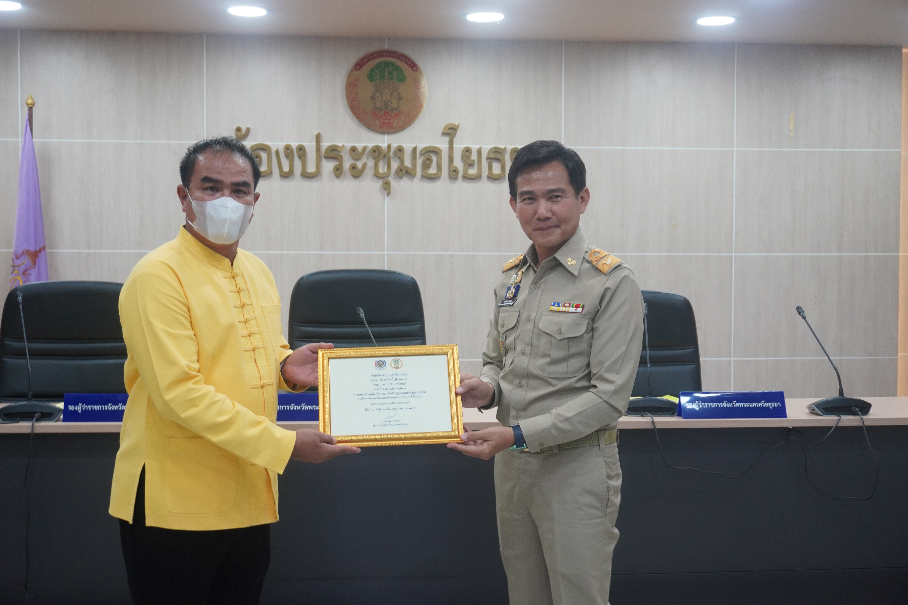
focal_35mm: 46
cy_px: 302
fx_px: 1173
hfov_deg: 42.3
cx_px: 454
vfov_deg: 28.9
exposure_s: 1/50
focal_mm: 31
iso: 500
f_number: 5
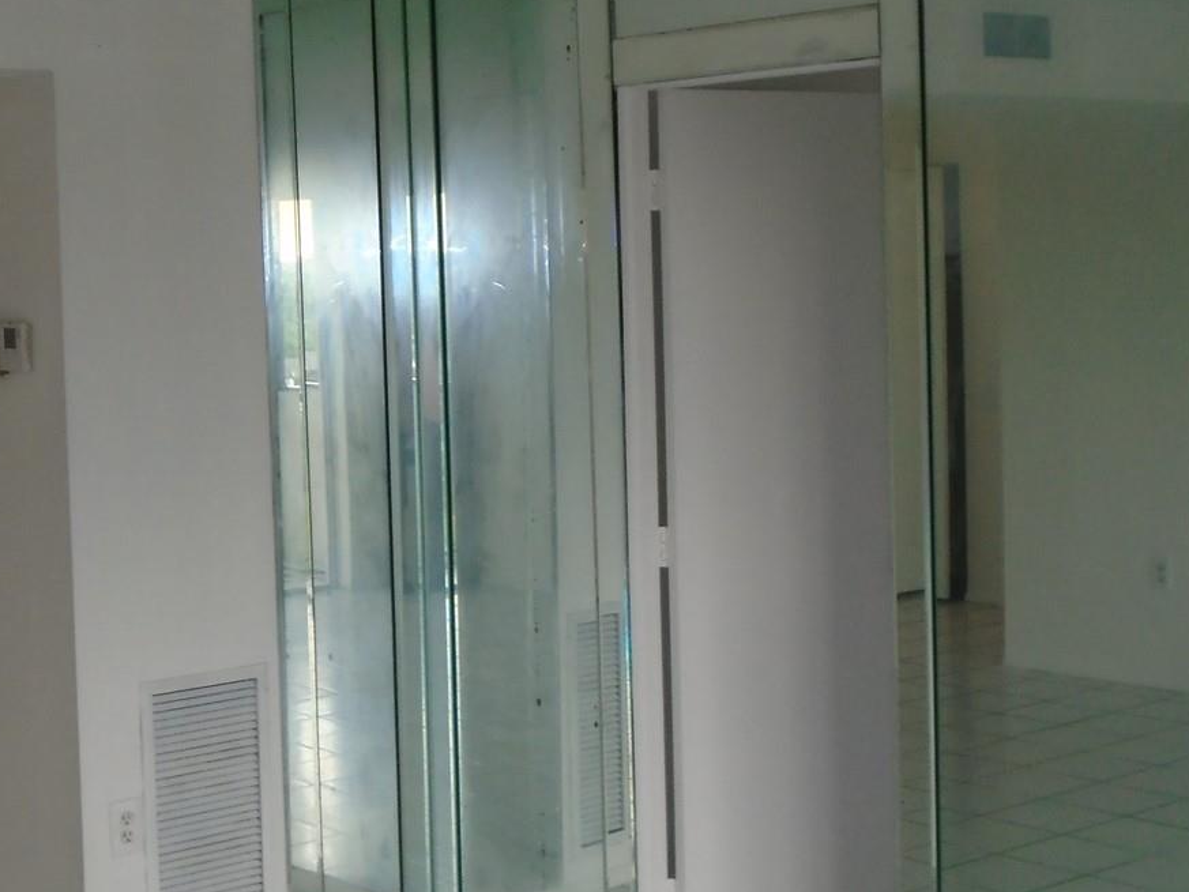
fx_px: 2267
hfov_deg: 29.3
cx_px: 501
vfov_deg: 22.2
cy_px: 372
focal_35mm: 66
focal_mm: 6.4
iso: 200
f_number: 3.8
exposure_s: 1/40
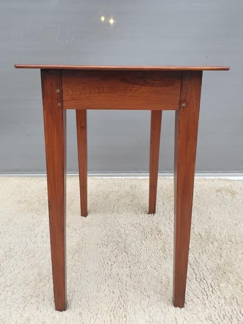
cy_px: 162
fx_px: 244
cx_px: 122
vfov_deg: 67.3
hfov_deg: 53.0
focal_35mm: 26
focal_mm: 4.3
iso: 80
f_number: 2.4
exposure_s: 1/50
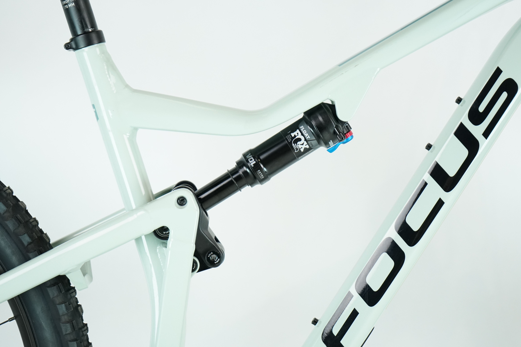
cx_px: 260
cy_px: 174
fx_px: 1013
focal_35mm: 70
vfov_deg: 19.5
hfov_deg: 28.8
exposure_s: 1/200
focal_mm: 70
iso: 2000
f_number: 5.6
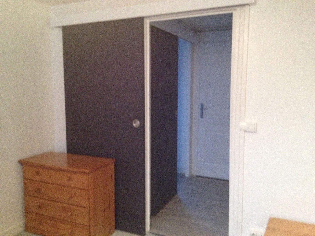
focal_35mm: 35
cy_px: 118
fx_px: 318
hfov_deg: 52.6
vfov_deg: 40.7
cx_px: 158
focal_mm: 4.28
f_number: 2.4
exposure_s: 1/15
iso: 500
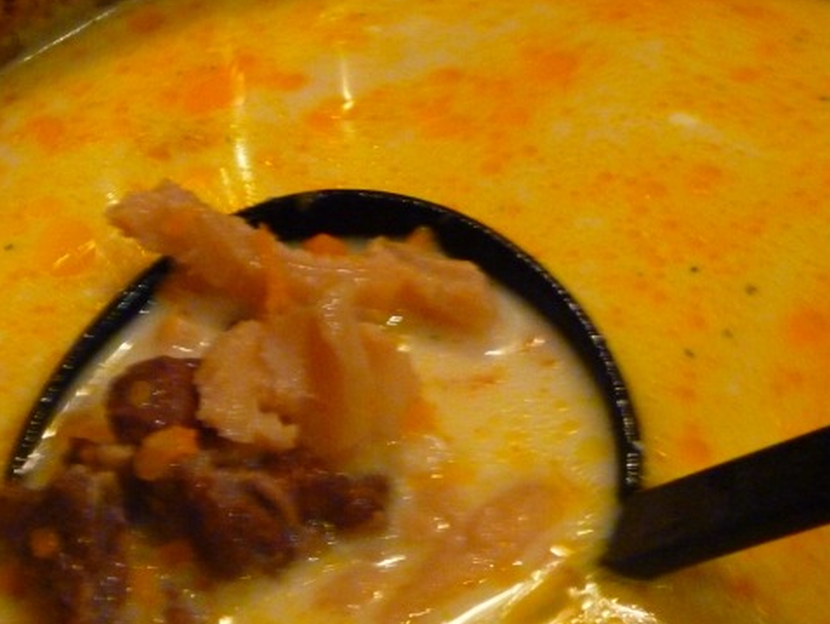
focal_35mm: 82
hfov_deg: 23.8
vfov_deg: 18.0
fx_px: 1967
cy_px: 420
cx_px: 382
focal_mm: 10
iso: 800
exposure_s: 1/20
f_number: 4.4
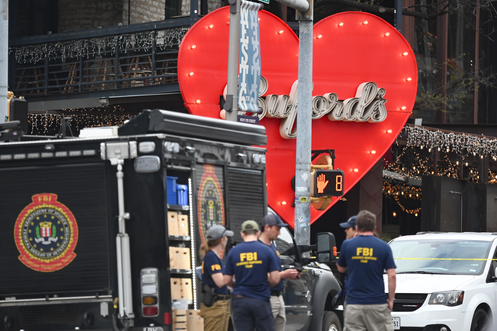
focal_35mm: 329
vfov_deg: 4.2
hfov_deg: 6.3
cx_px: 270
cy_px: 173
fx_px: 4539
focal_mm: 300
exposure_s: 1/1000
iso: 900
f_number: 4.5
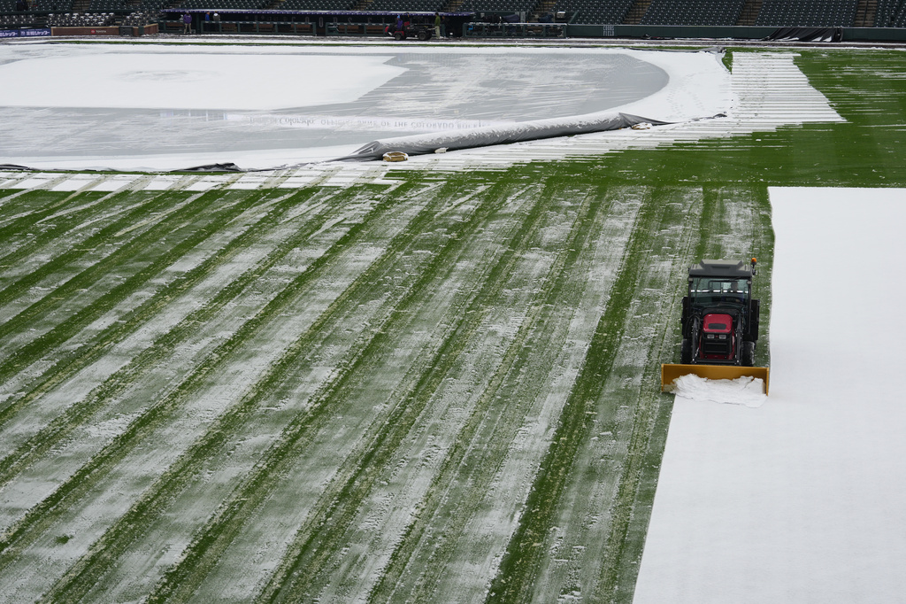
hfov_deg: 28.9
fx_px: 1761
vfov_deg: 19.4
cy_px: 302
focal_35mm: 70
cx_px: 453
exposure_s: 1/1250
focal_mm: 70
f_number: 3.2
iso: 200
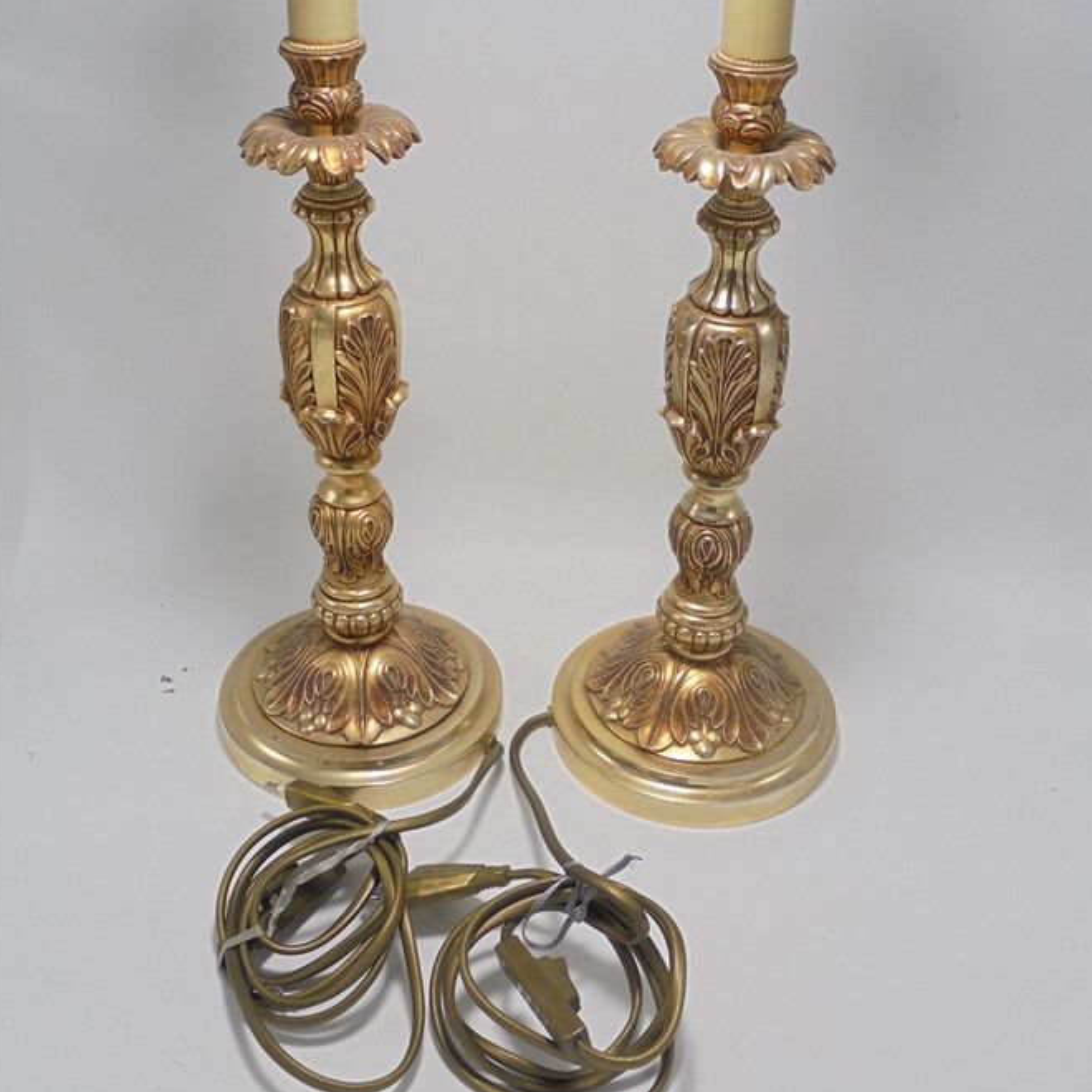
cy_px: 374
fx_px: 1463
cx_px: 547
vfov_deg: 40.5
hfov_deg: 40.9
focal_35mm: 41
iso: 100
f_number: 4
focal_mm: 6.1
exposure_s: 1/60
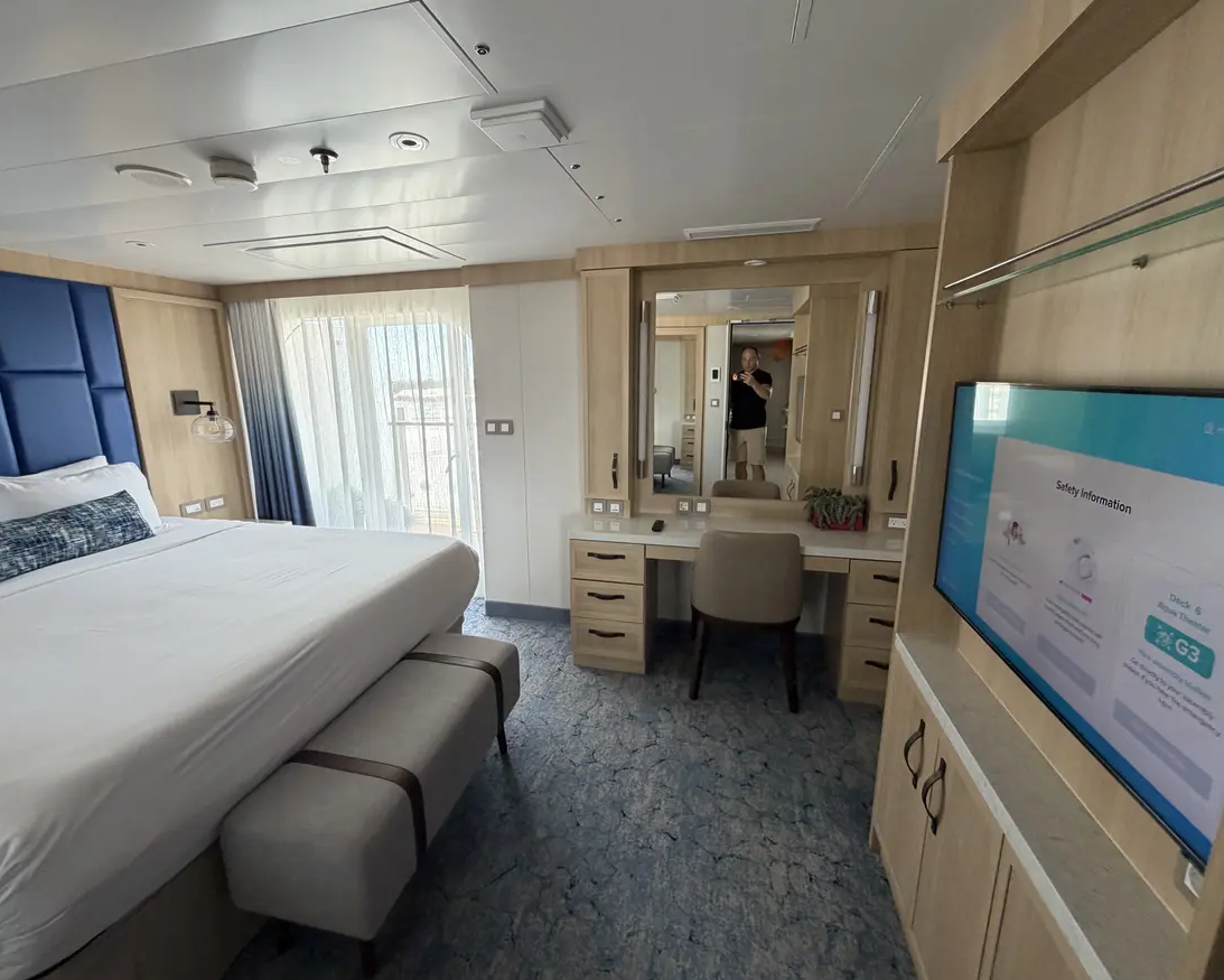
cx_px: 594
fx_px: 544
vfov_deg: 84.1
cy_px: 492
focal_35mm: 15
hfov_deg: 96.8
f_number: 2.2
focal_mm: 2.22
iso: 160
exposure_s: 1/121
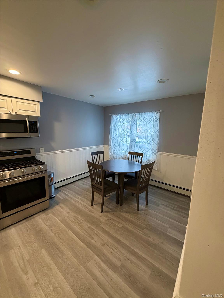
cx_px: 112
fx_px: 121
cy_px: 149
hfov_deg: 85.7
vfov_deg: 102.1
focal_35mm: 14
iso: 320
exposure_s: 1/60
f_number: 2.2
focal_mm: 2.22
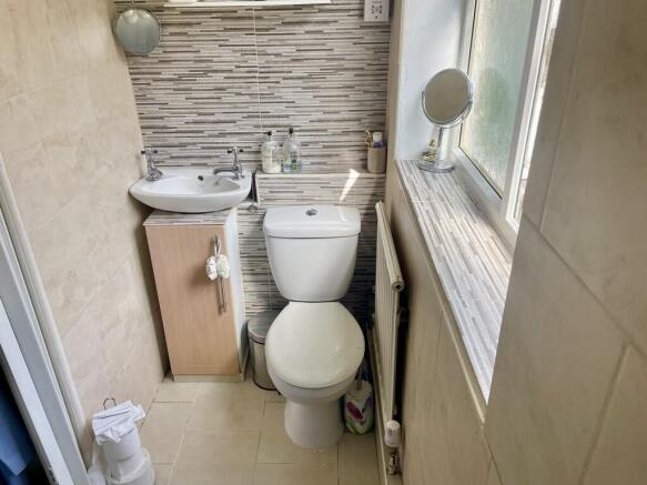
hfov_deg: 67.3
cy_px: 242
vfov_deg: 53.0
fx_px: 486
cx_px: 324
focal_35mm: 26
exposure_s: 1/244
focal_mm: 4.2
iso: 32
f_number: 1.6
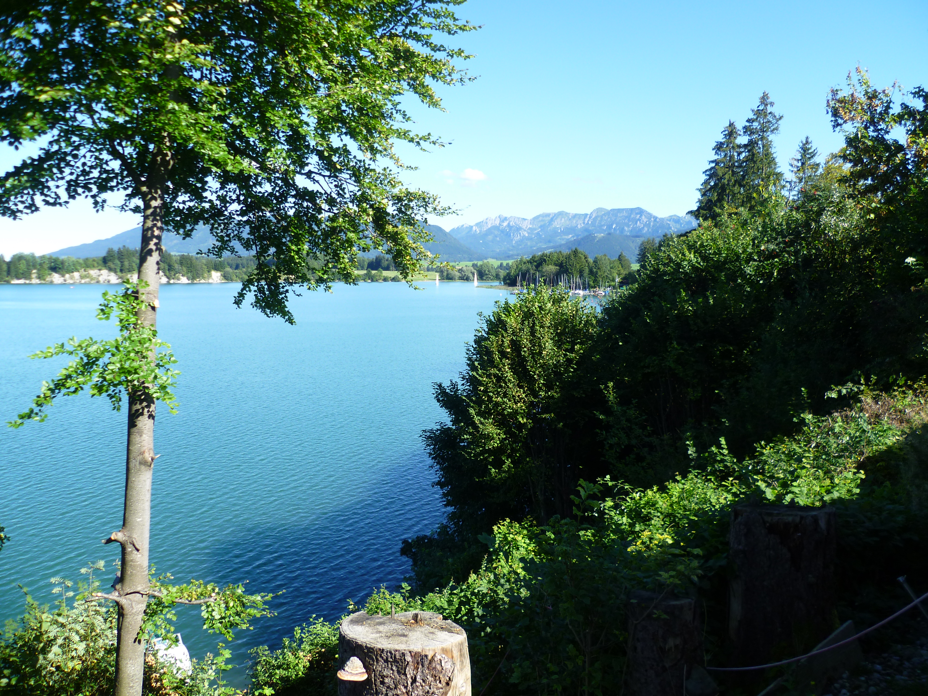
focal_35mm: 28
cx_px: 464
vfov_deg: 49.7
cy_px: 348
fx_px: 751
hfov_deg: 63.4
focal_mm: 5
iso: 80
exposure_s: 1/400
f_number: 2.8
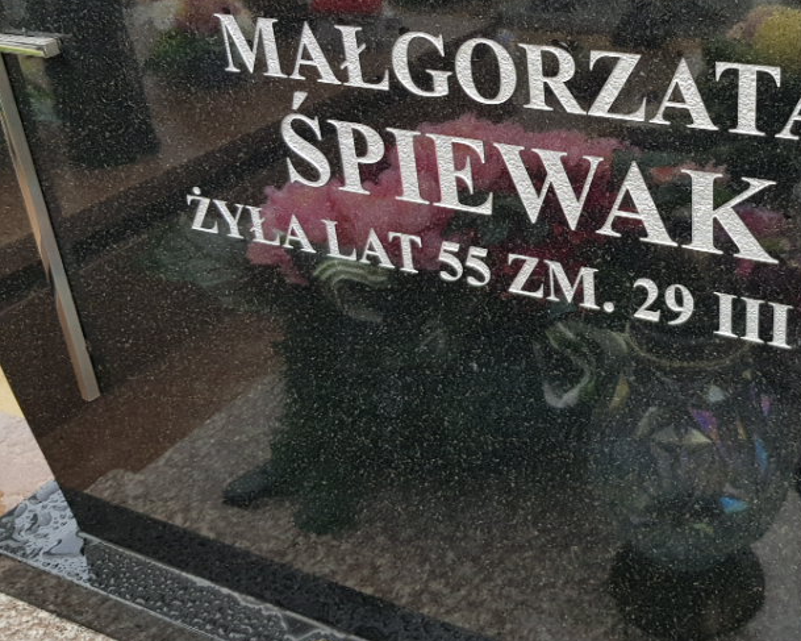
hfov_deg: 43.8
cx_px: 630
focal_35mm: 40
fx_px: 948
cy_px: 196
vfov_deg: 36.8
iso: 40
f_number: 1.7
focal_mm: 4.2
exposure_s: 1/226
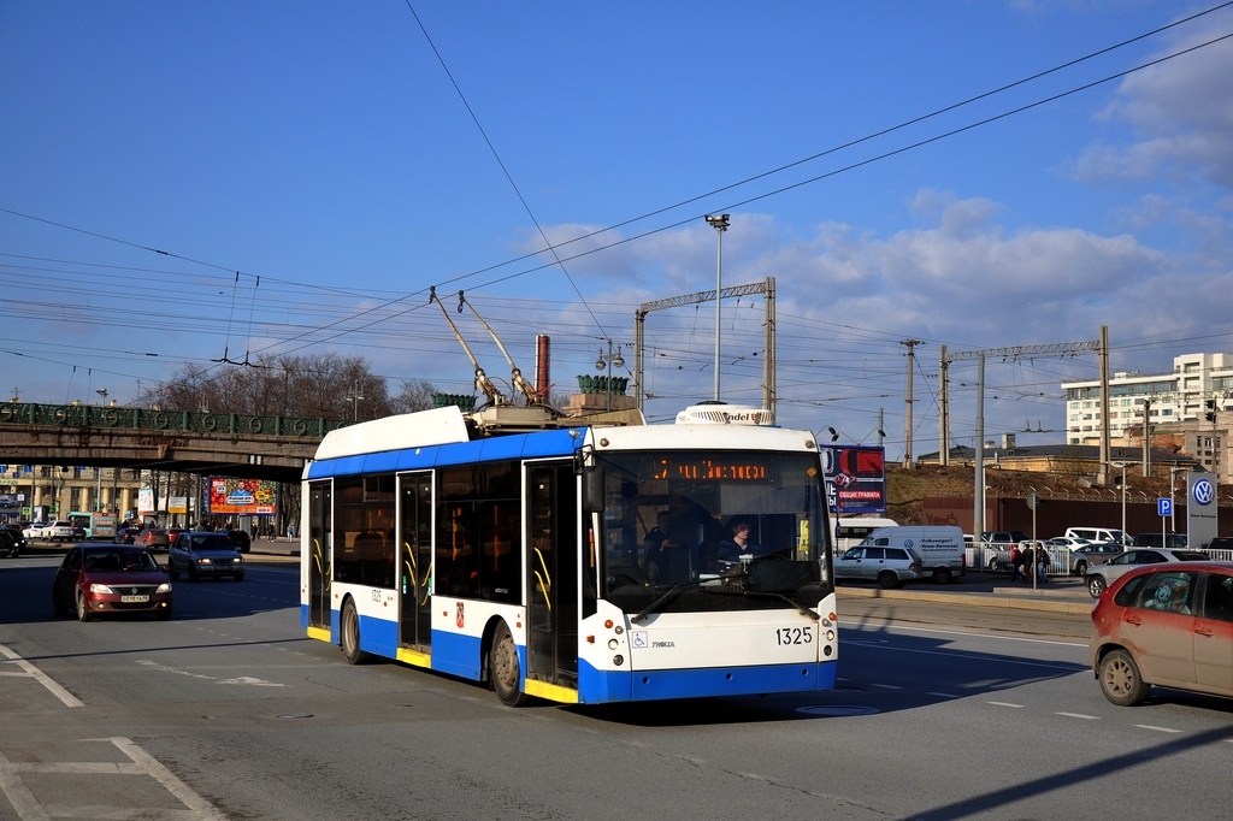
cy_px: 410
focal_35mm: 51
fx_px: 1746
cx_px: 616
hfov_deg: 38.9
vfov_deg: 26.5
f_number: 5.6
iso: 250
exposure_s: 1/1600
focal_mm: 34
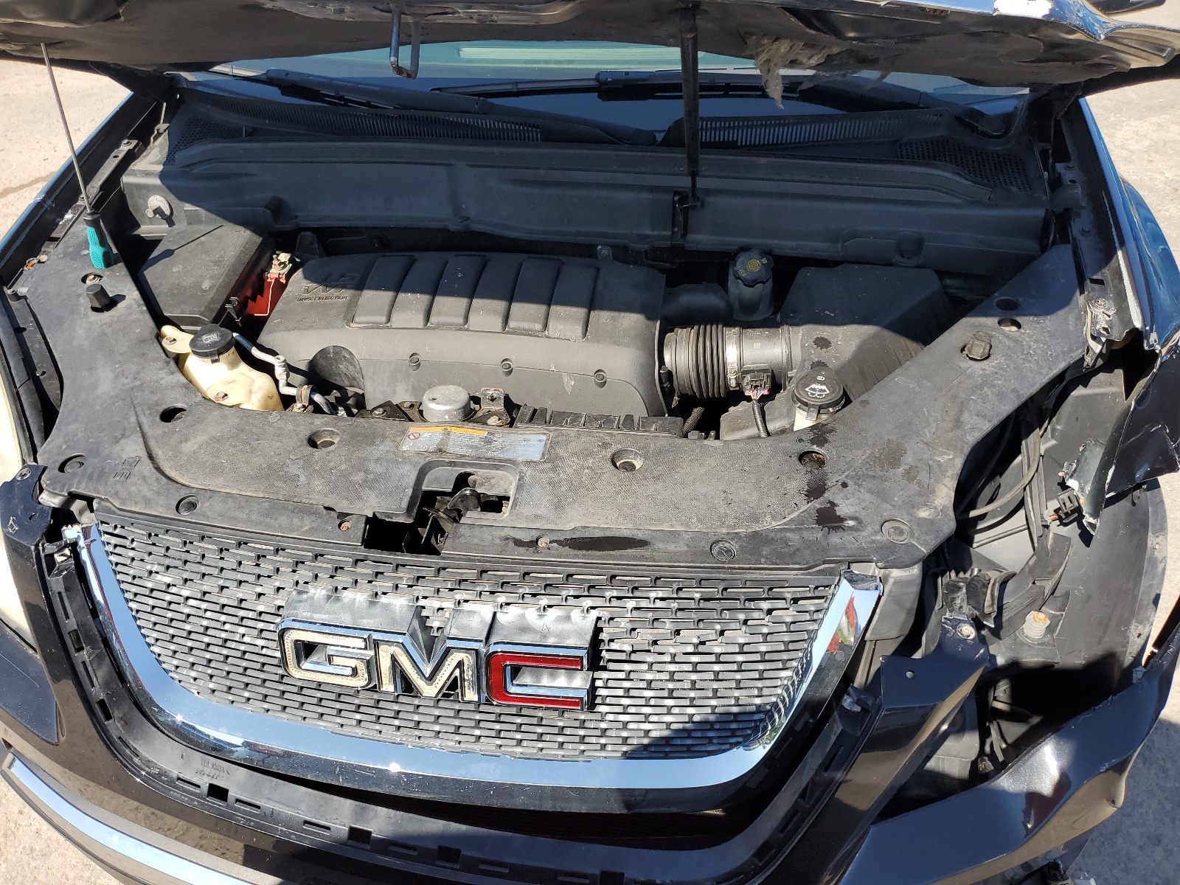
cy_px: 442
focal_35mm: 26
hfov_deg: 67.3
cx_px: 590
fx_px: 886
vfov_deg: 53.1
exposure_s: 1/1667
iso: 50
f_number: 1.5
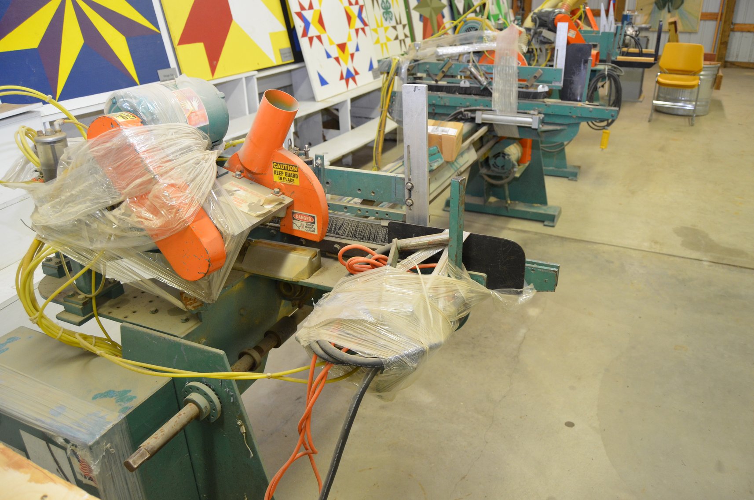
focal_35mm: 27
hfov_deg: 67.5
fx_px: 564
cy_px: 250
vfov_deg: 47.7
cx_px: 377
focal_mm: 18
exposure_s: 1/60
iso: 900
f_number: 4
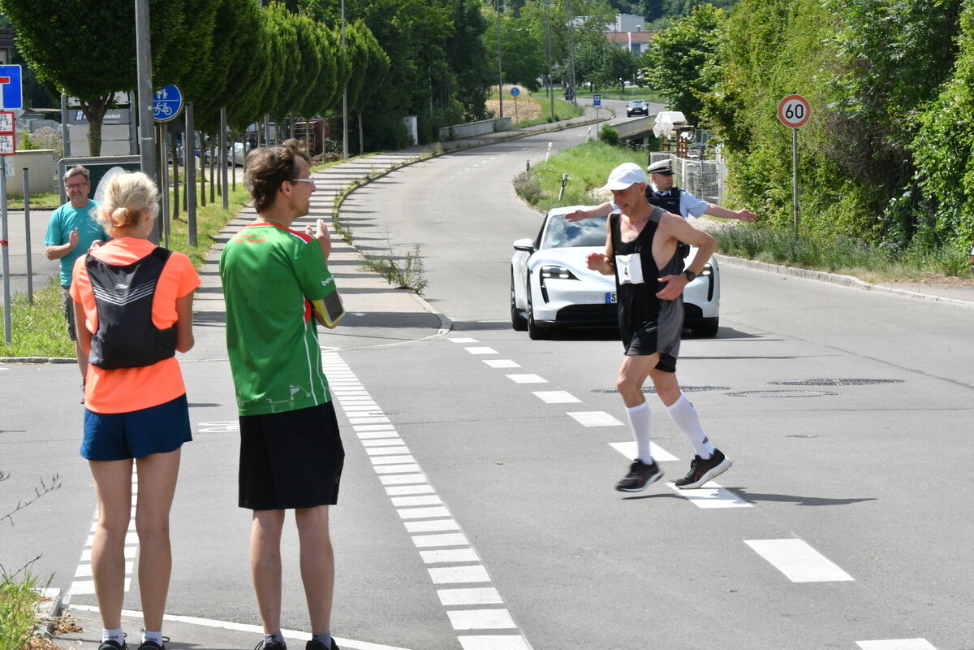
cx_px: 487
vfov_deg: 9.9
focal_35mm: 138
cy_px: 325
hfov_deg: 14.9
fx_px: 3733
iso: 800
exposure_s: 1/250
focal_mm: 92
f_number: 22
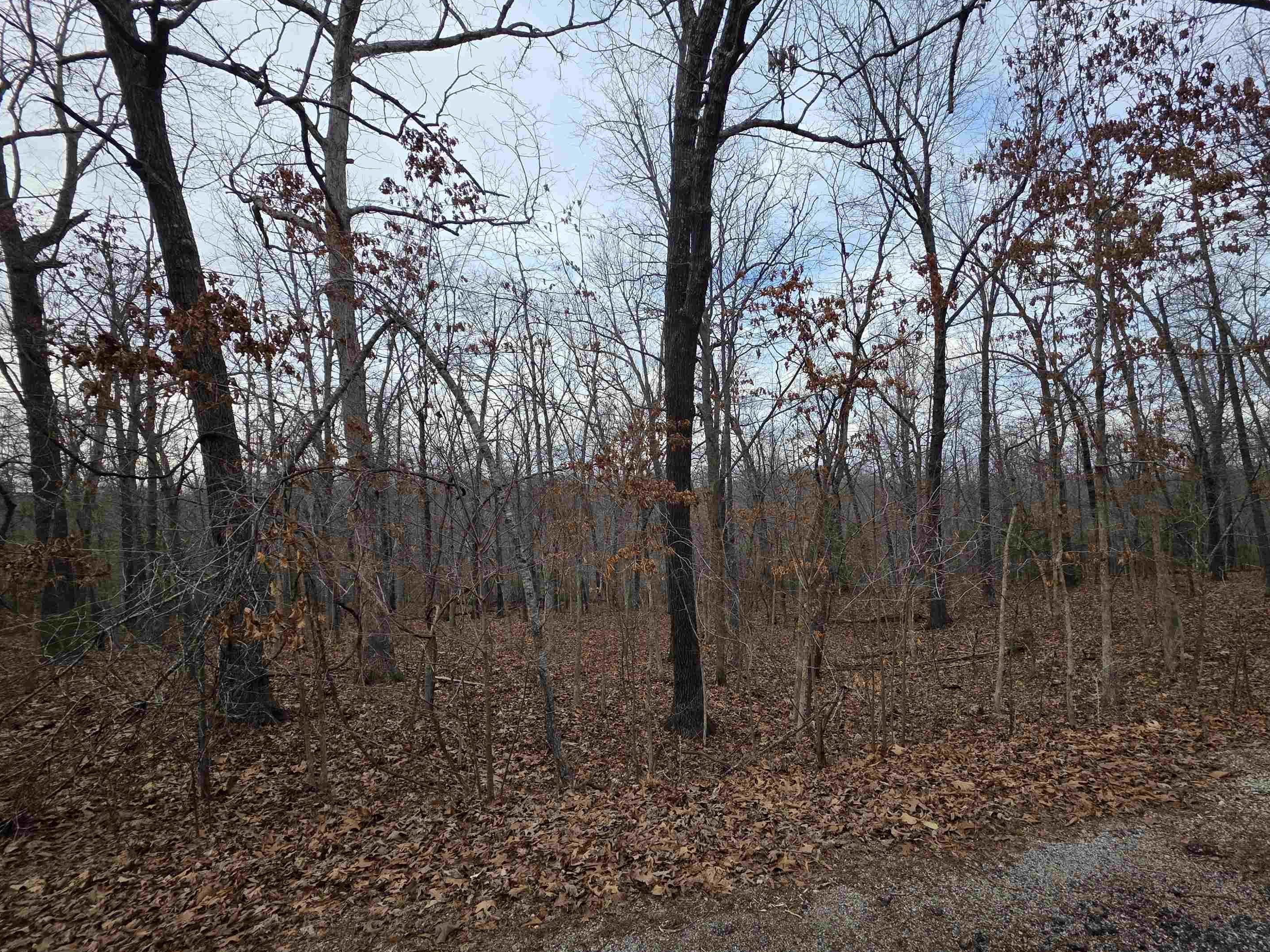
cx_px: 682
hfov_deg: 101.9
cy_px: 509
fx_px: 514
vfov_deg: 85.5
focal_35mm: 14
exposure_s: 1/431
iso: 40
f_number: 1.9
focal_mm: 2.2
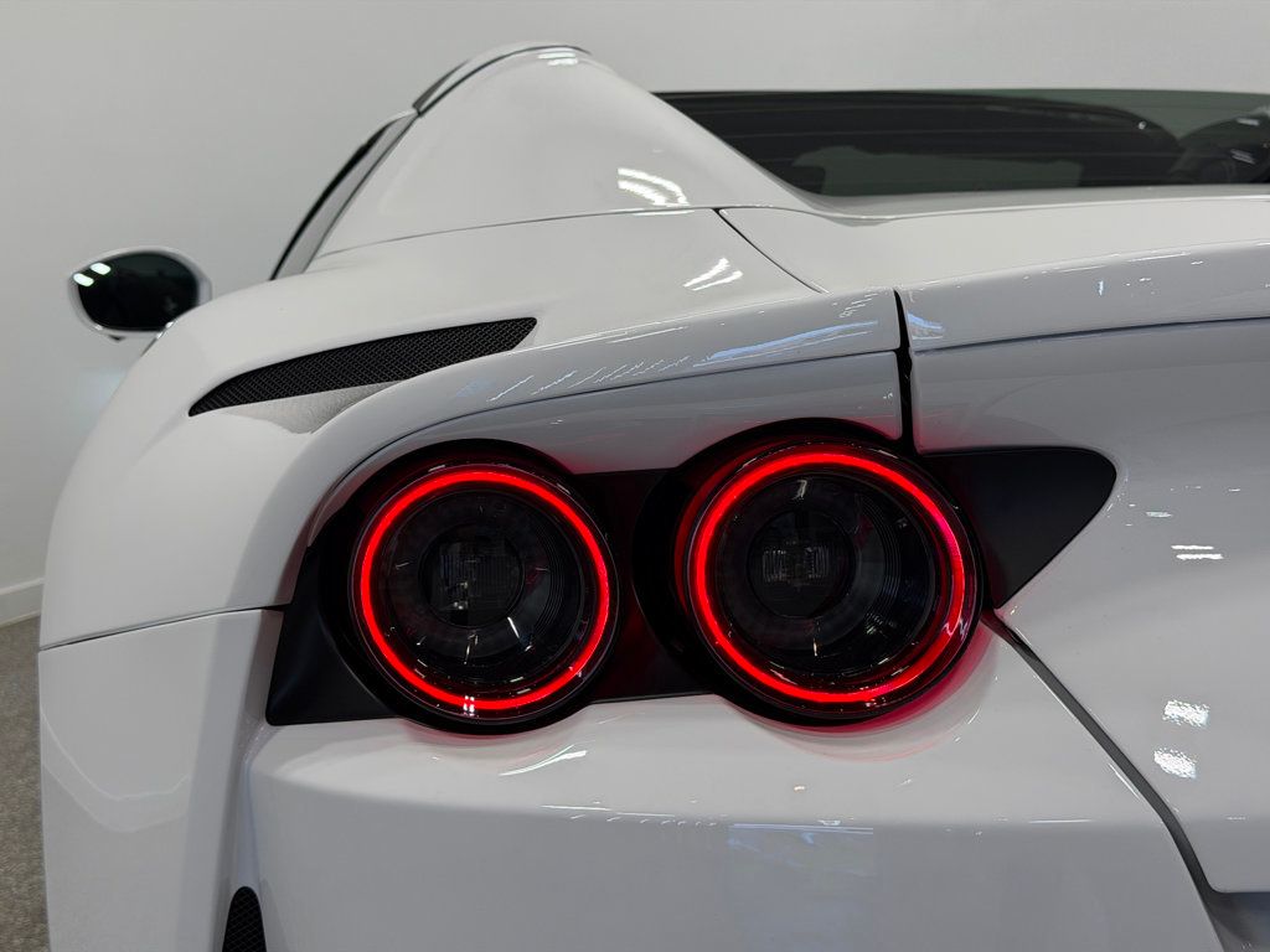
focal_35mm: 48
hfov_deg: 39.7
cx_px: 635
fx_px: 1761
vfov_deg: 30.3
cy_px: 476
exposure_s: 1/487
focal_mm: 6.76
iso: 64
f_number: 1.78
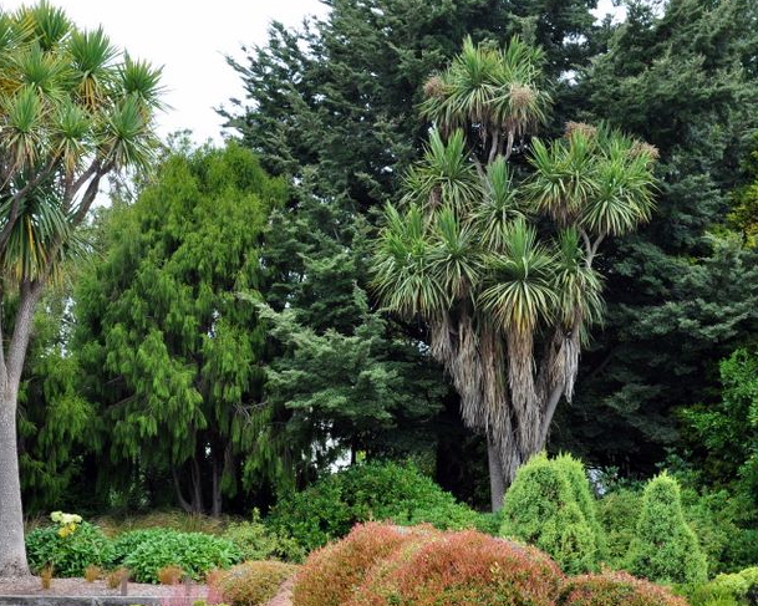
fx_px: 1857
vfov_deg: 18.5
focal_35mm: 83
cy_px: 367
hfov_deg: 23.1
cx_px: 372
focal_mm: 35
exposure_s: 1/100
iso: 200
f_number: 9
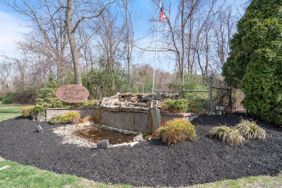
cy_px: 94
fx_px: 149
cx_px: 141
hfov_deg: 86.9
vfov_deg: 64.5
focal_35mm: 19
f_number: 5
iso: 100
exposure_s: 1/400
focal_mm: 19
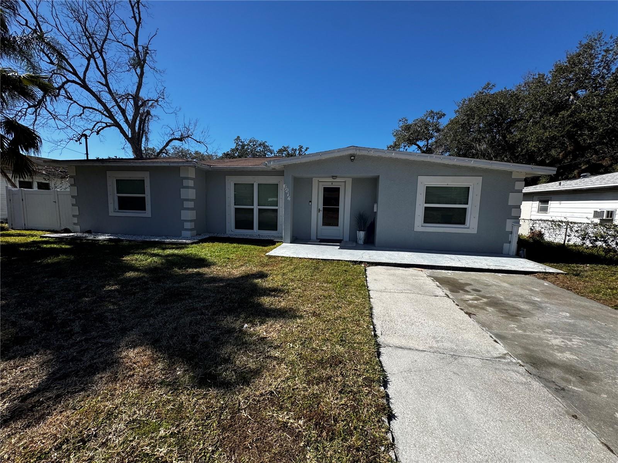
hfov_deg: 102.1
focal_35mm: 14
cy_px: 232
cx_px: 309
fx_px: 250
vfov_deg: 85.7
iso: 50
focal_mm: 2.22
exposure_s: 1/1637
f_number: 2.2
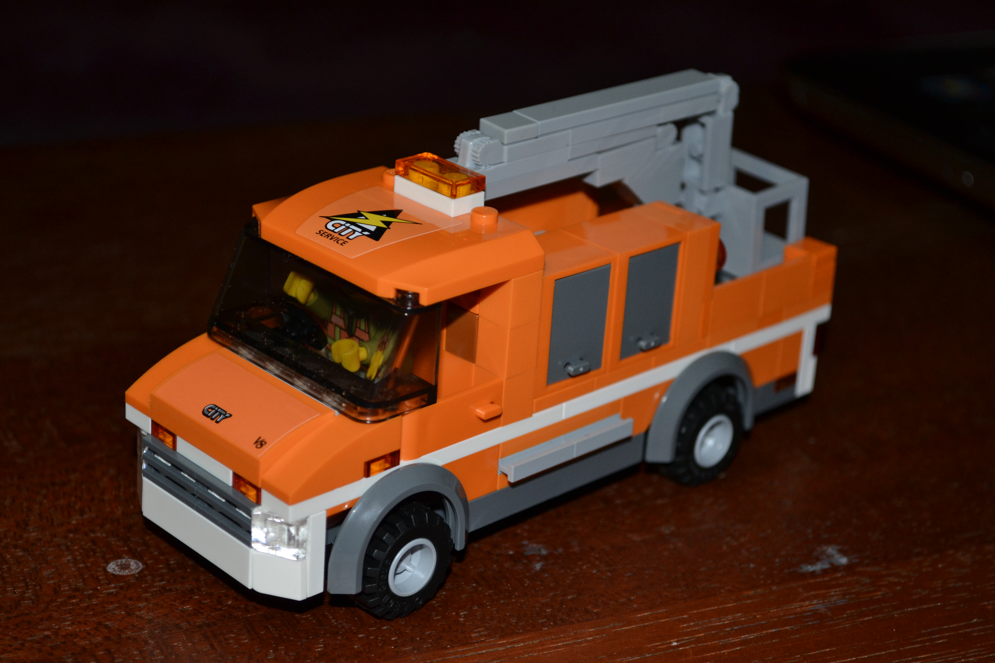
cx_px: 498
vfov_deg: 18.9
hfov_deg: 28.1
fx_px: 1990
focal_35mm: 72
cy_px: 332
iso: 900
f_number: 5.6
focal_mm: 48
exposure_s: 1/60
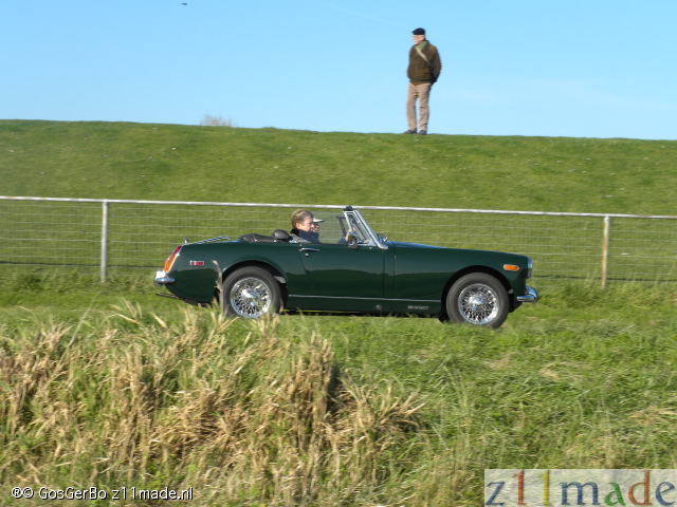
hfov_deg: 18.7
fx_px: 2054
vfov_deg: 14.1
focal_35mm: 105
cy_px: 254
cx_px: 338
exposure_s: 1/304
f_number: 5
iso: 64
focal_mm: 18.8
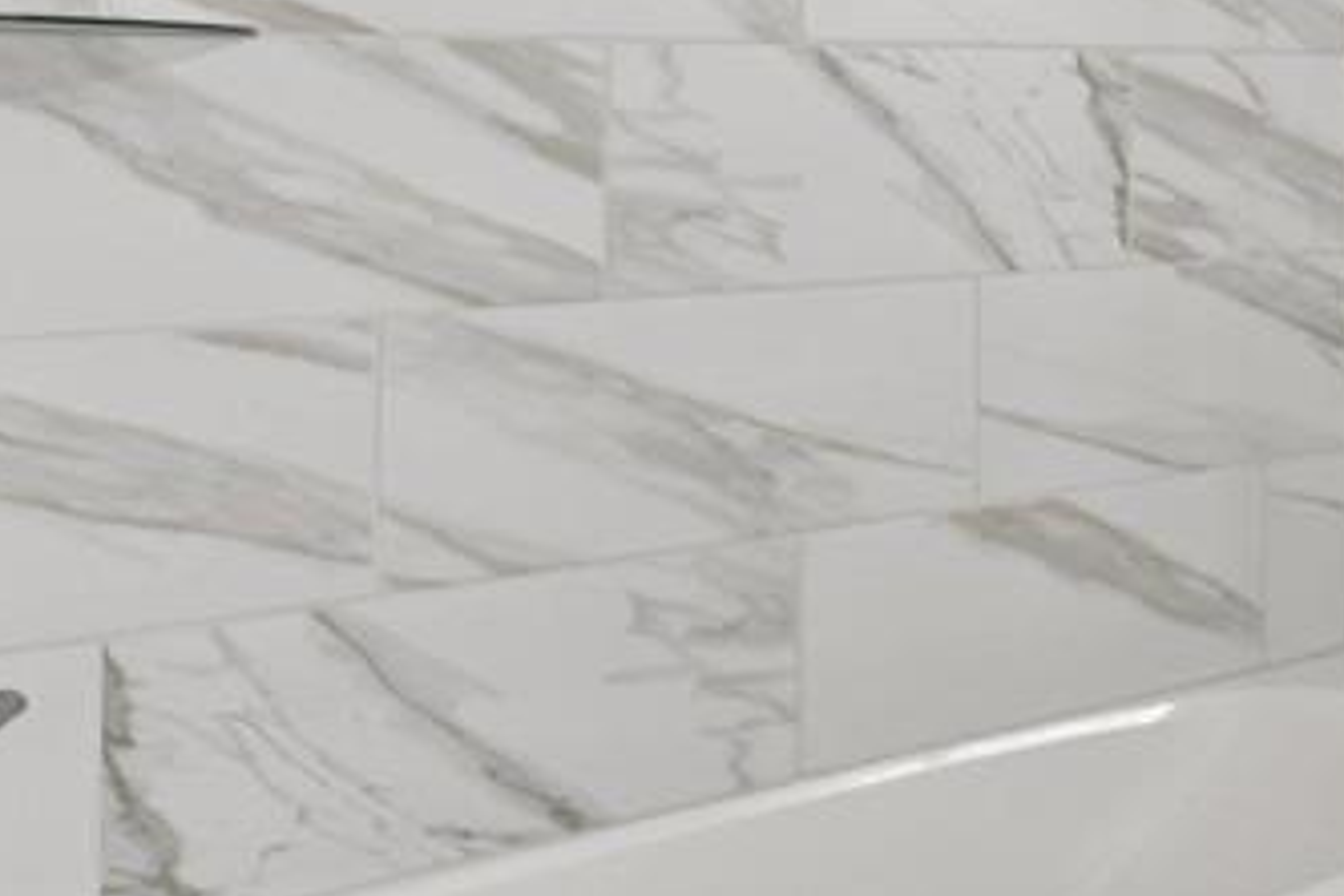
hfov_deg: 34.8
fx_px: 1605
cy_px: 99
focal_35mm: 43
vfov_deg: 29.9
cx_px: 1659
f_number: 8
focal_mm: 14
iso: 360
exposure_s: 1/8
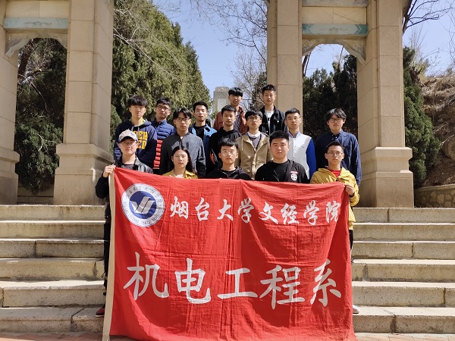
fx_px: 394
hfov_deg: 60.0
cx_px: 228
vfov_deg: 46.8
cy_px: 170
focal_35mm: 30
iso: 50
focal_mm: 4.35
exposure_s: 1/1853
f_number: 1.8
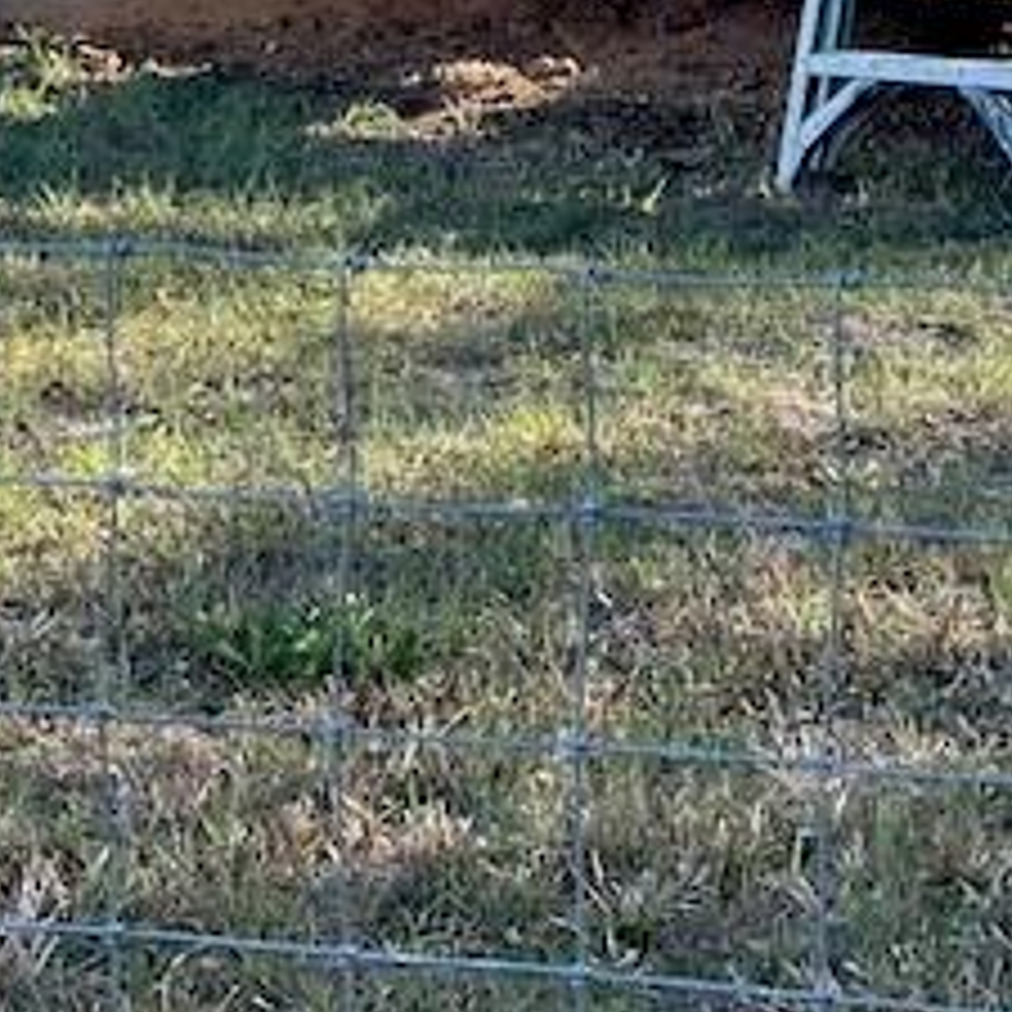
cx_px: 441
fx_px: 4333
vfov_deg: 12.9
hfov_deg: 13.3
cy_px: -306
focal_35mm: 131
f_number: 1.5
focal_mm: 5.7
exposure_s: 1/1266
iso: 50
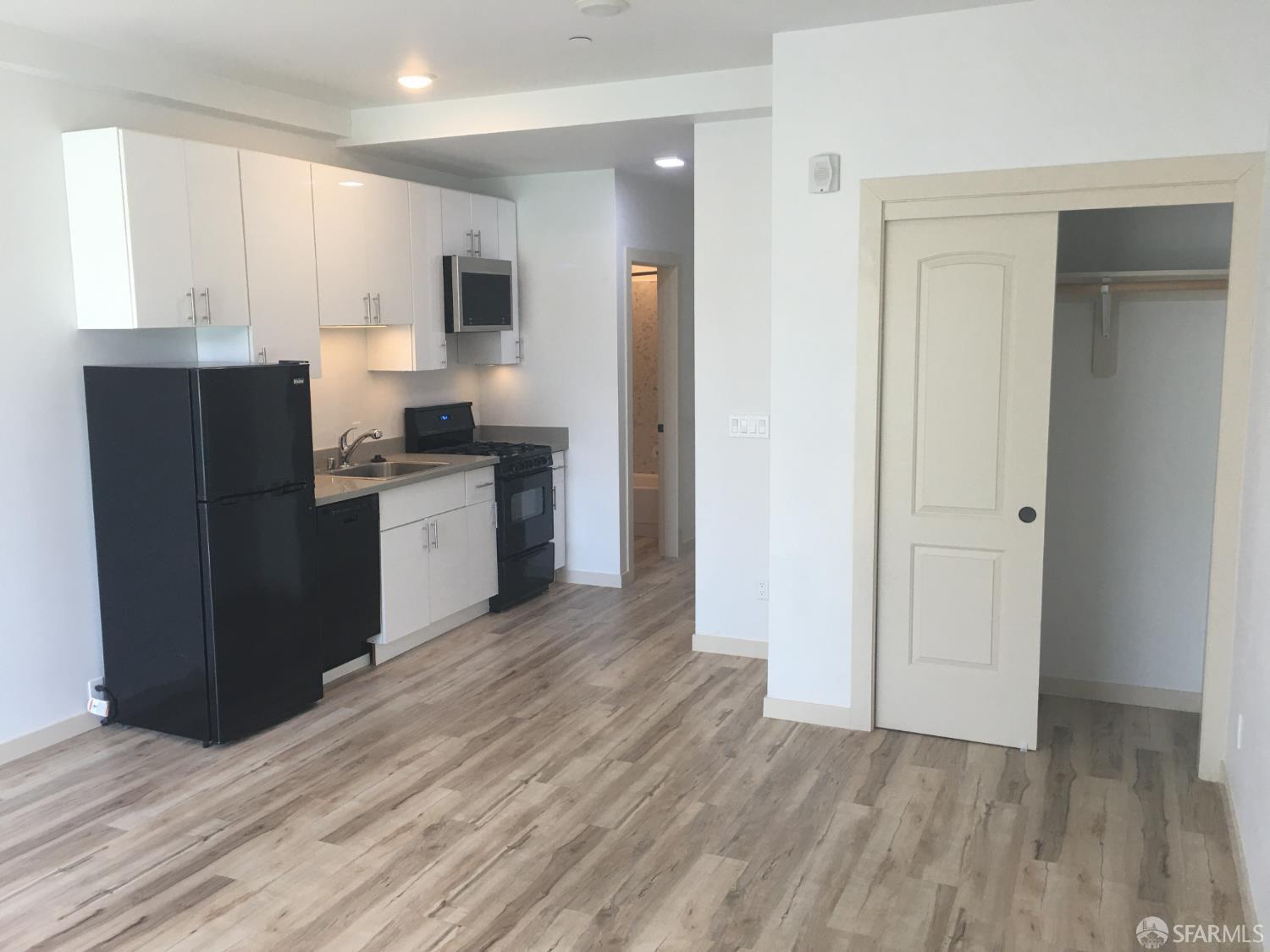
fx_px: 1064
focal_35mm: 29
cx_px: 635
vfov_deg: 48.2
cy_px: 476
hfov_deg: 61.7
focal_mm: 4.15
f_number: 2.2
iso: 25
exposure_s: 1/30
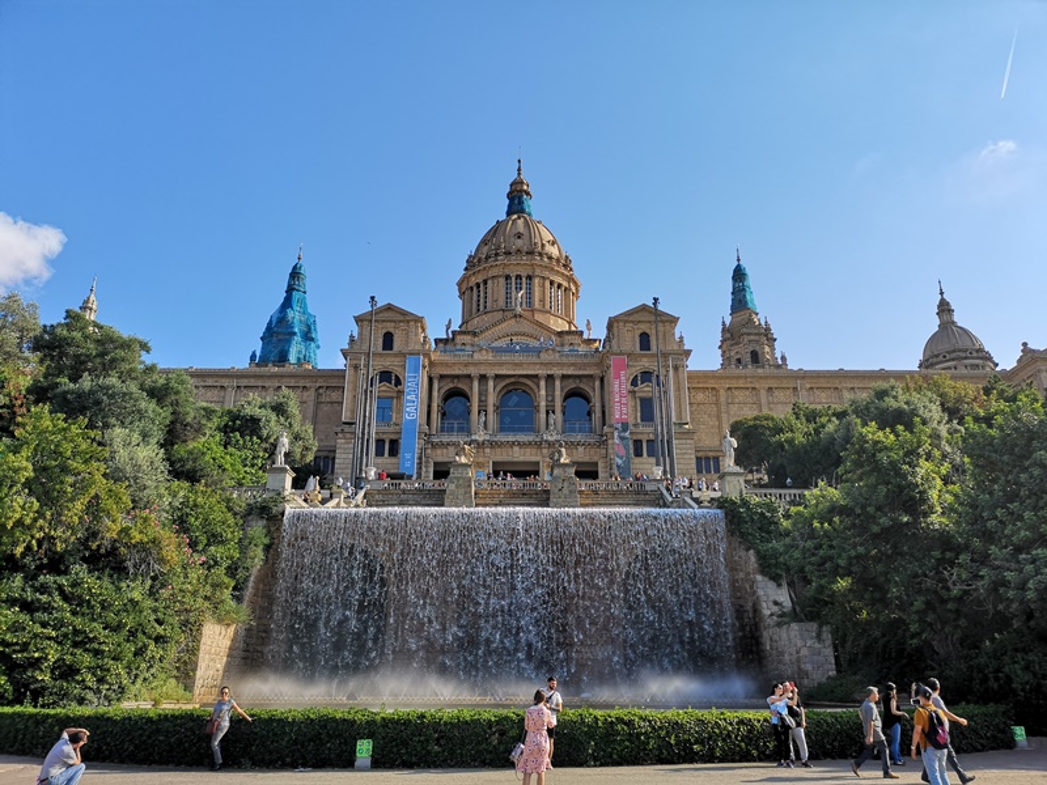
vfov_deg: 51.4
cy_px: 392
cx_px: 524
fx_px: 817
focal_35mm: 27
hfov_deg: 65.3
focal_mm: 3.95
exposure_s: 1/2033
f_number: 1.8
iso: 50
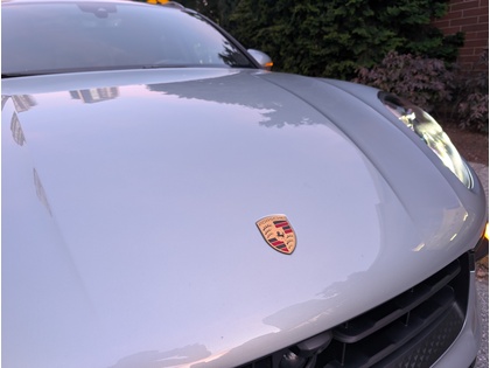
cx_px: 245
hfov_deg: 71.6
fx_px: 340
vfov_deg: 56.8
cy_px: 184
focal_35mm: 24
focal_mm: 6.9
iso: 82
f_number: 1.68
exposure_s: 1/23.8
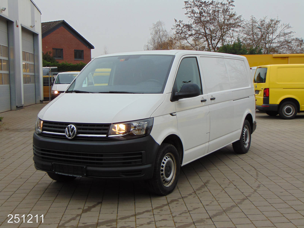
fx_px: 439
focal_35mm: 50
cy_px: 114
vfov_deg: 29.1
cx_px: 152
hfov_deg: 38.2
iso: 80
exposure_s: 1/60
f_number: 3.5
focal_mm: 9
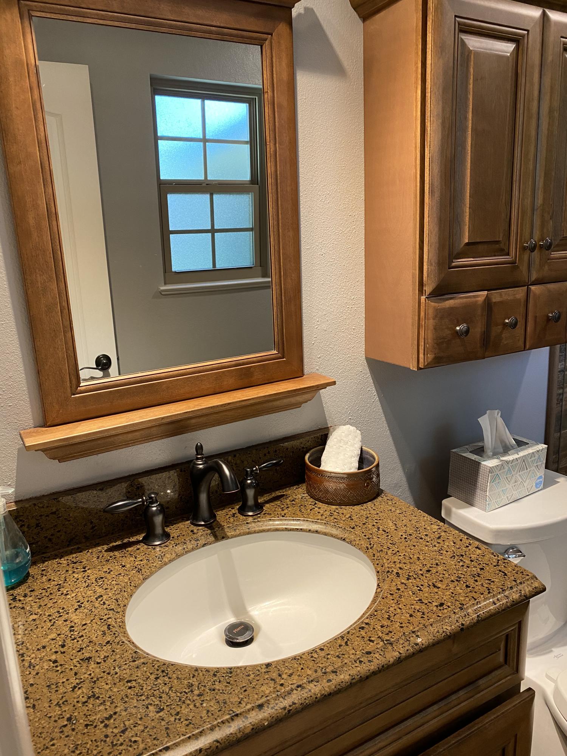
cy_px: 378
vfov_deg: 67.3
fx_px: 568
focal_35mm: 26
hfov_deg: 53.1
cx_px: 284
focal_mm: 4.25
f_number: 1.8
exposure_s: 1/60
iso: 100
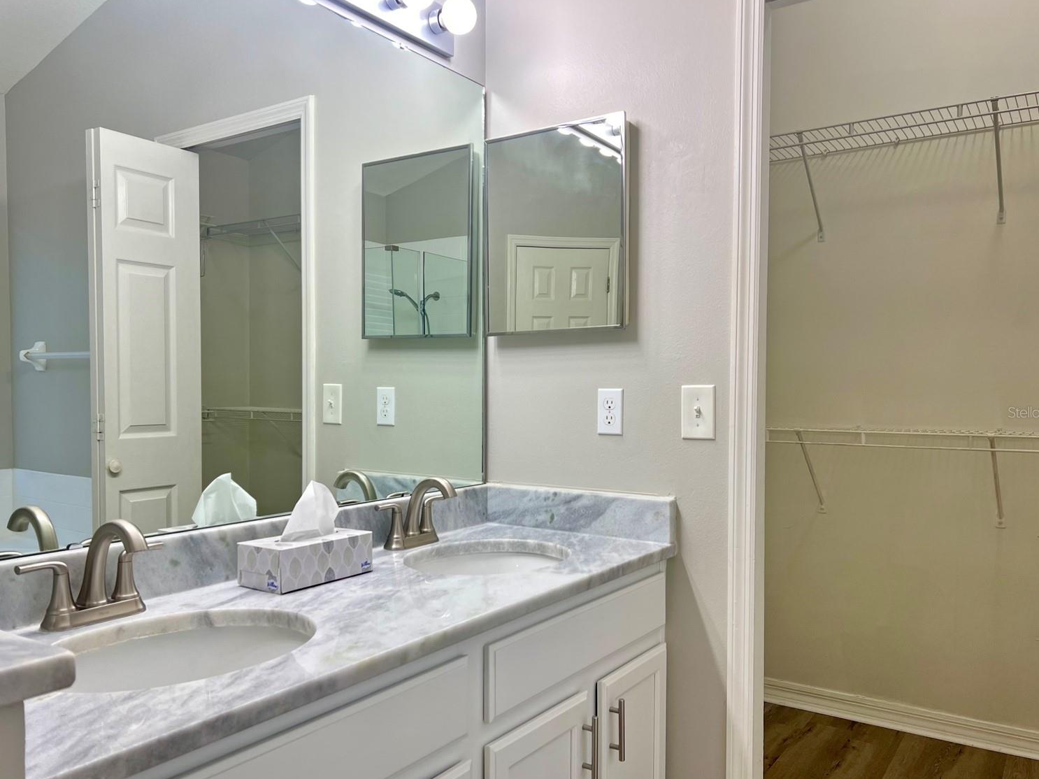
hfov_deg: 63.5
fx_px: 840
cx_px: 515
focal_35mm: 28
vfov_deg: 49.7
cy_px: 412
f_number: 1.5
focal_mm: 5.7
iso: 64
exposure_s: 1/60
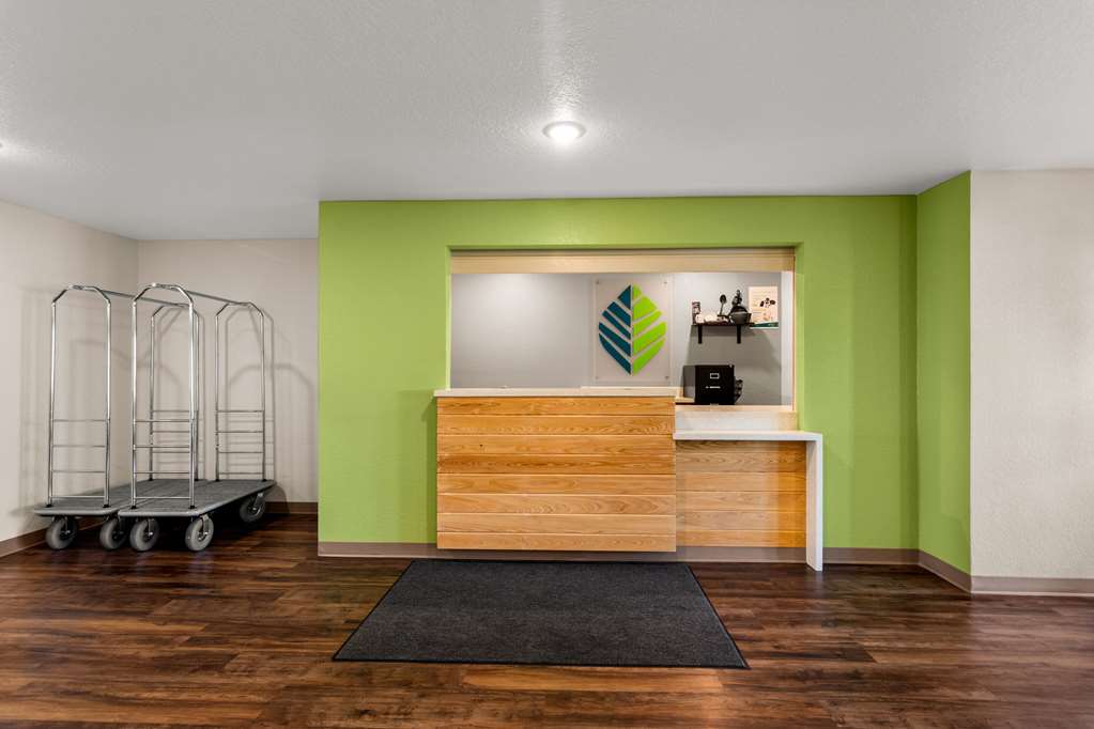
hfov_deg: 95.0
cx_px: 547
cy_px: 364
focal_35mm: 16
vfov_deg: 72.1
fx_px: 501
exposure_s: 1/4
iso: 320
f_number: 6.3
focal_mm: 11
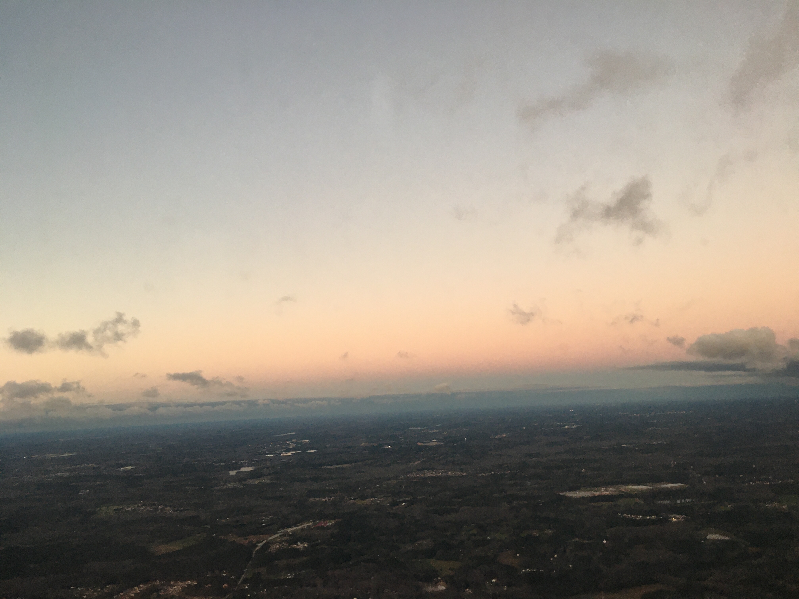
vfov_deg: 48.2
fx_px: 669
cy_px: 300
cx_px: 400
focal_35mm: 29
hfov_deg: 61.7
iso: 32
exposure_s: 1/30
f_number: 2.2
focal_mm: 4.15
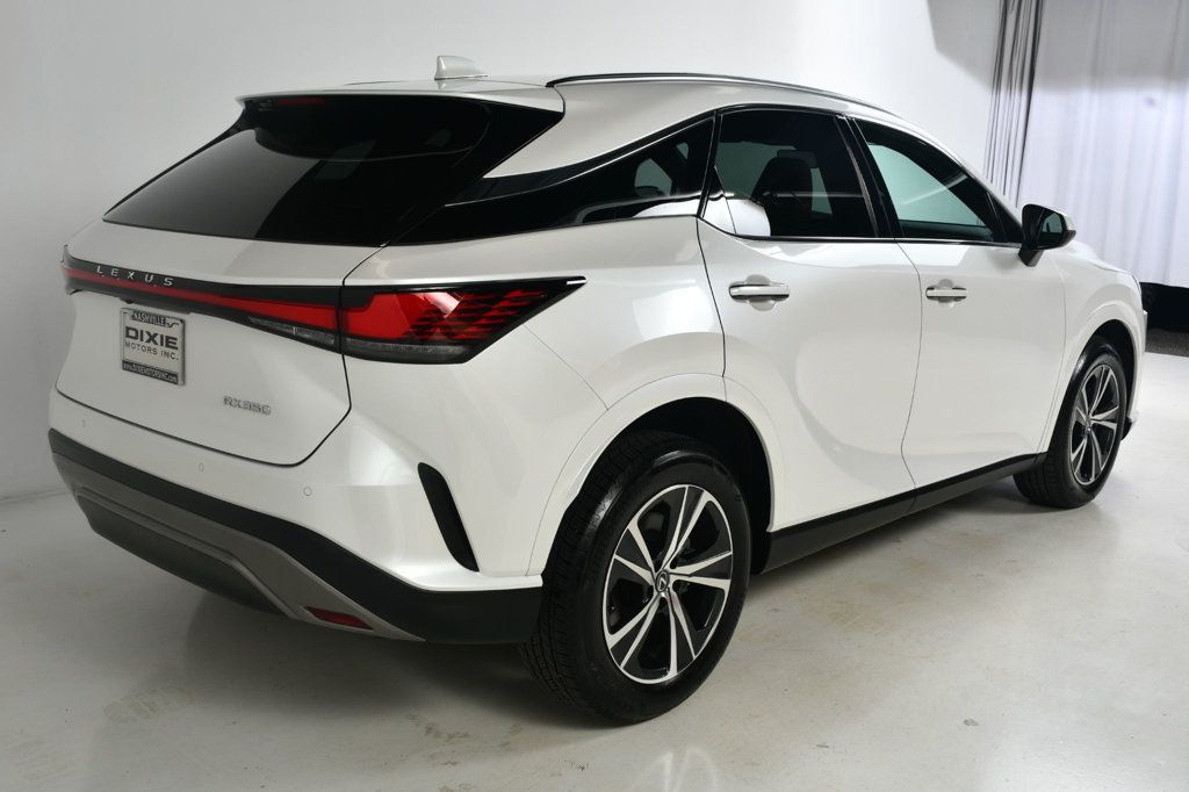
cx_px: 594
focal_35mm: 36
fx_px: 1189
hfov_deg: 53.1
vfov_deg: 36.8
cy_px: 396
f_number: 13
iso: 100
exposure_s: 1/160
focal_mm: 24
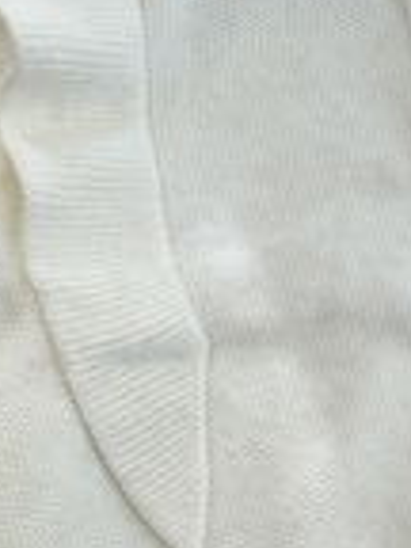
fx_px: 1409
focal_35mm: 89
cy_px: 352
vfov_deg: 21.9
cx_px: 396
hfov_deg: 16.3
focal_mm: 6.76
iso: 80
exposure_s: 1/410
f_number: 1.78
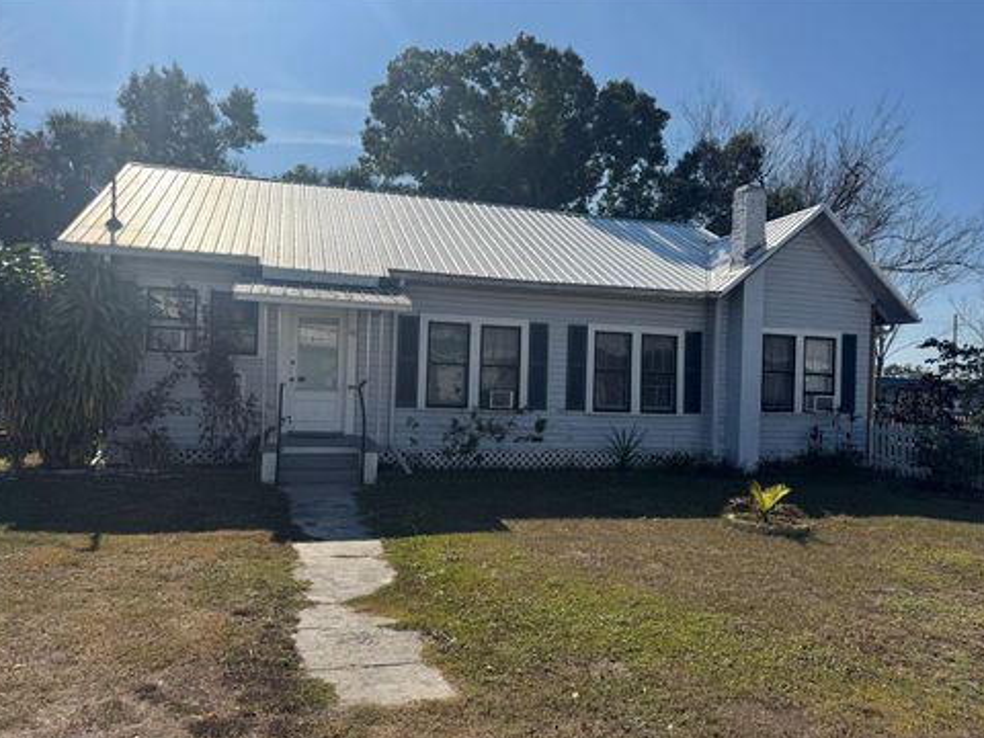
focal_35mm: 25
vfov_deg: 54.9
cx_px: 498
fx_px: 711
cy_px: 374
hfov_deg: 69.4
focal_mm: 6.76
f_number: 1.78
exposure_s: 1/7937
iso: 80
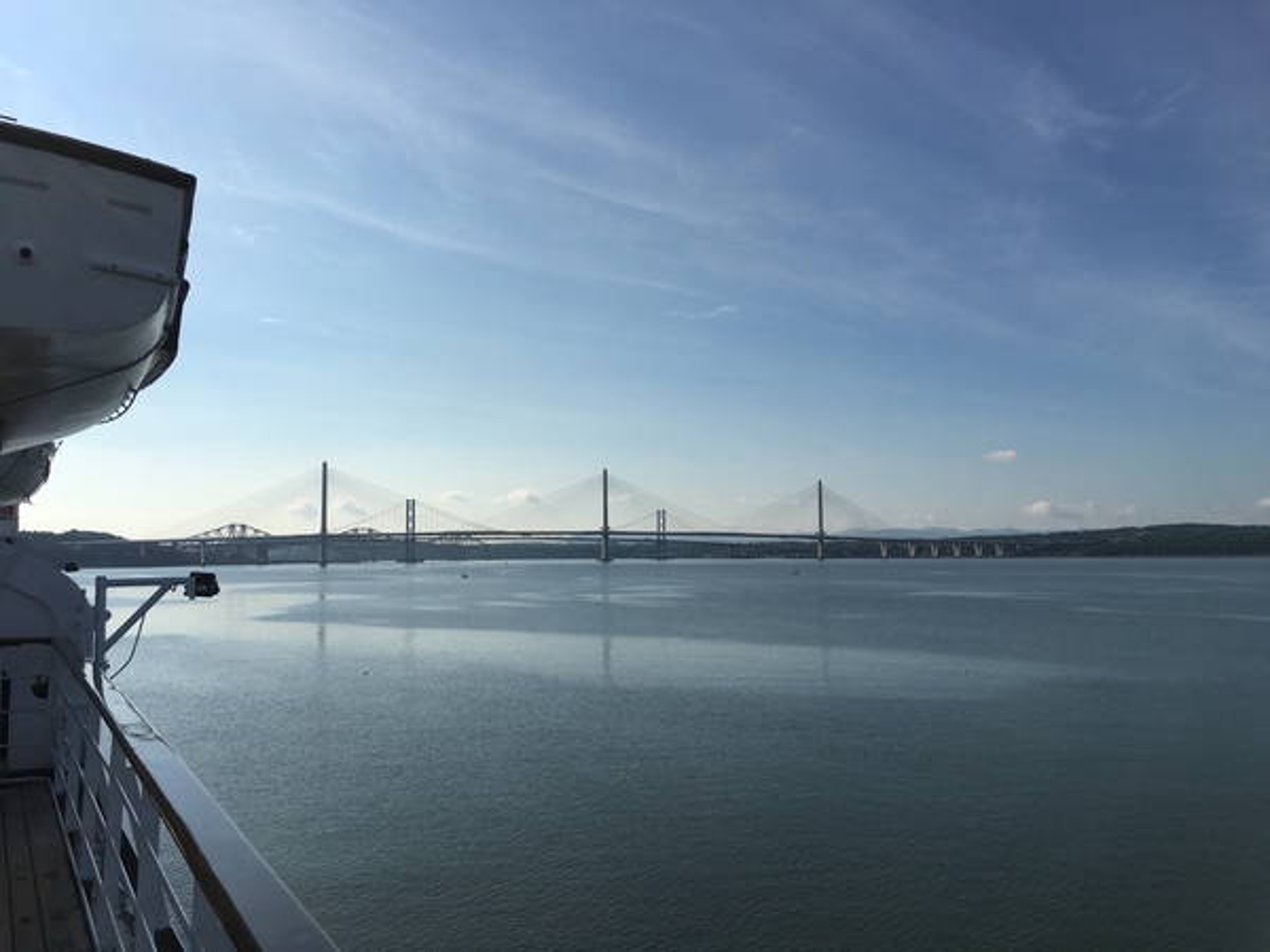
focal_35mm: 29
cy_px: 476
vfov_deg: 48.2
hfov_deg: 61.7
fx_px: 1064
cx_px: 635
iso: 25
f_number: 2.2
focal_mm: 4.15
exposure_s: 1/4274
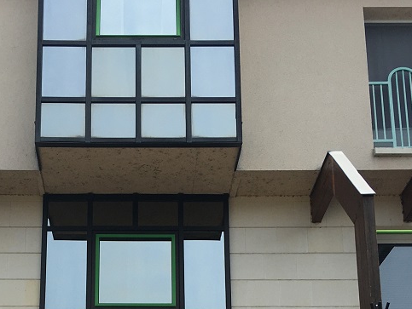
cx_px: 125
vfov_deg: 19.2
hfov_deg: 26.8
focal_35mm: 72
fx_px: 858
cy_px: 381
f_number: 2.2
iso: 25
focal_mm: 4.15
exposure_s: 1/894
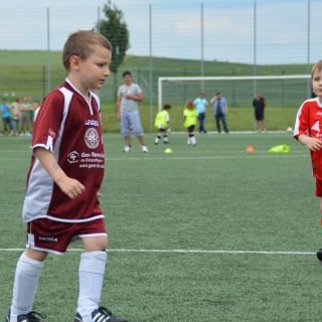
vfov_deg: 8.9
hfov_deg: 8.9
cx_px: 103
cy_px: 151
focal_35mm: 196
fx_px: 2063
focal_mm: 82
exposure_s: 1/1600
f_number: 5.6
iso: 400
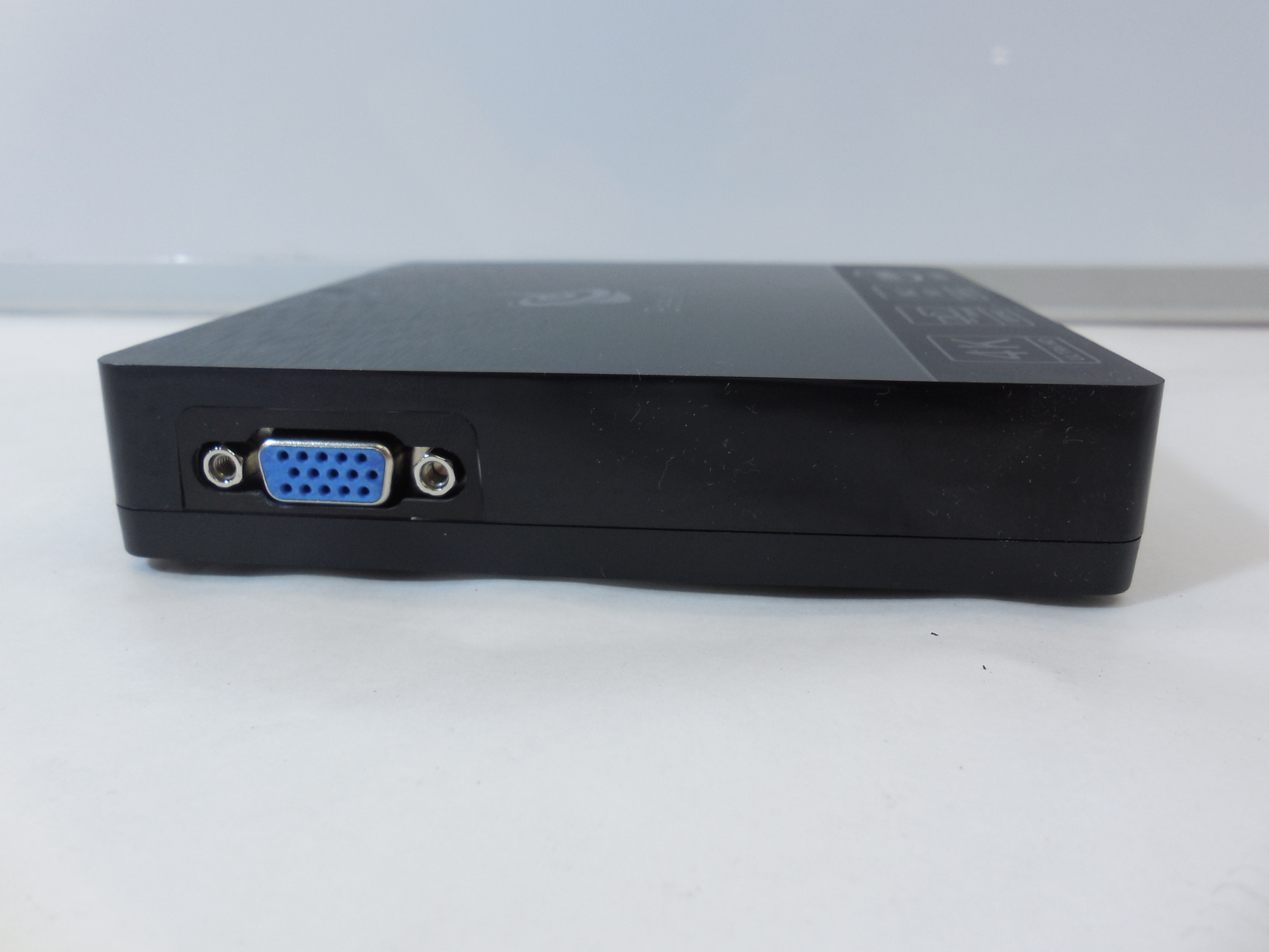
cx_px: 634
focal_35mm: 26
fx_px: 953
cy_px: 476
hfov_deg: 67.3
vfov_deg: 53.1
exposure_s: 1/50
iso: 125
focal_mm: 4.6
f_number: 3.5
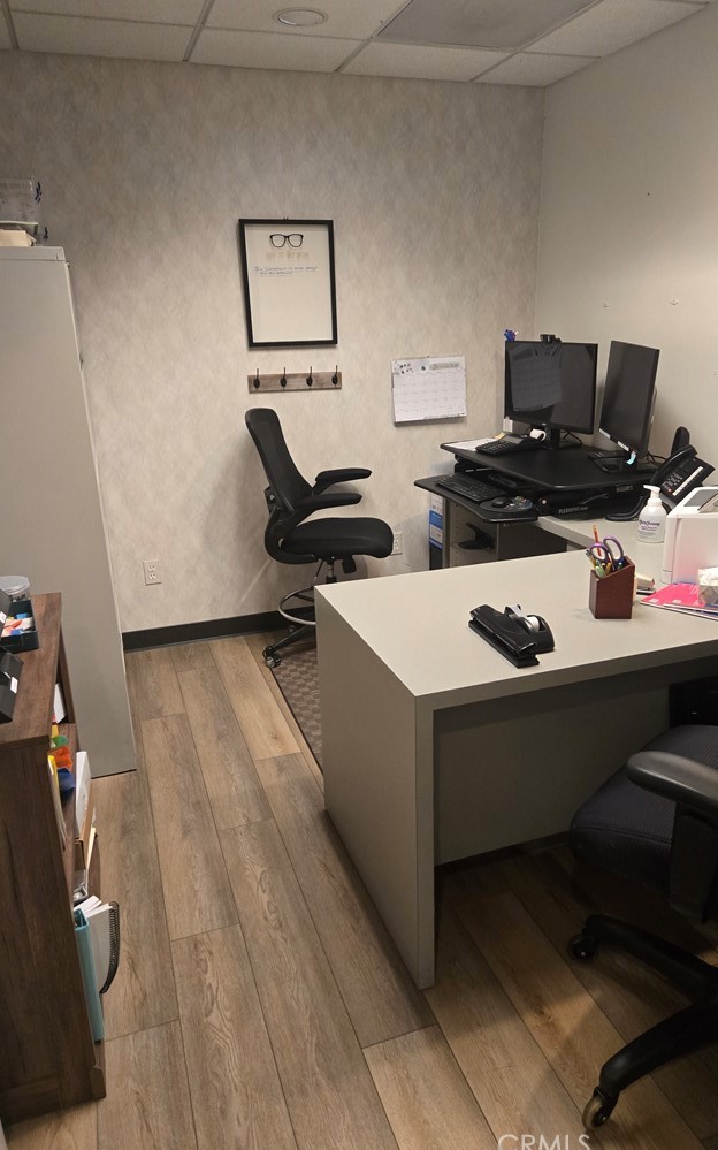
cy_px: 572
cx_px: 388
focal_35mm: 25
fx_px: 783
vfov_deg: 72.6
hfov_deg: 49.2
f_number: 1.8
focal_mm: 5.4
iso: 500
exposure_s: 1/120
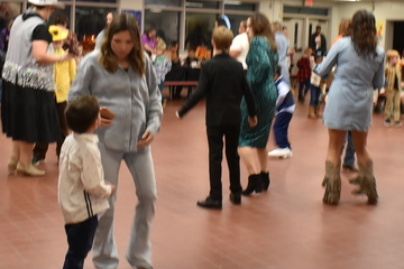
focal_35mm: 60
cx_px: 241
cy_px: 85
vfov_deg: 22.5
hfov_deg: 33.3
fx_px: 673
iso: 560
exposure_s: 1/30
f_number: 7.1
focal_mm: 18
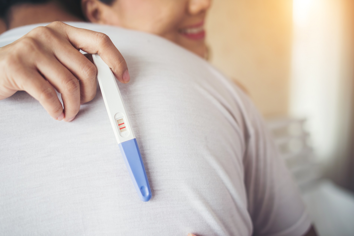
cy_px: 118
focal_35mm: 28
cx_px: 177
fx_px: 275
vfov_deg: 46.4
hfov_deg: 65.5
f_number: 2.2
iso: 400
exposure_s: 1/400
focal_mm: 28
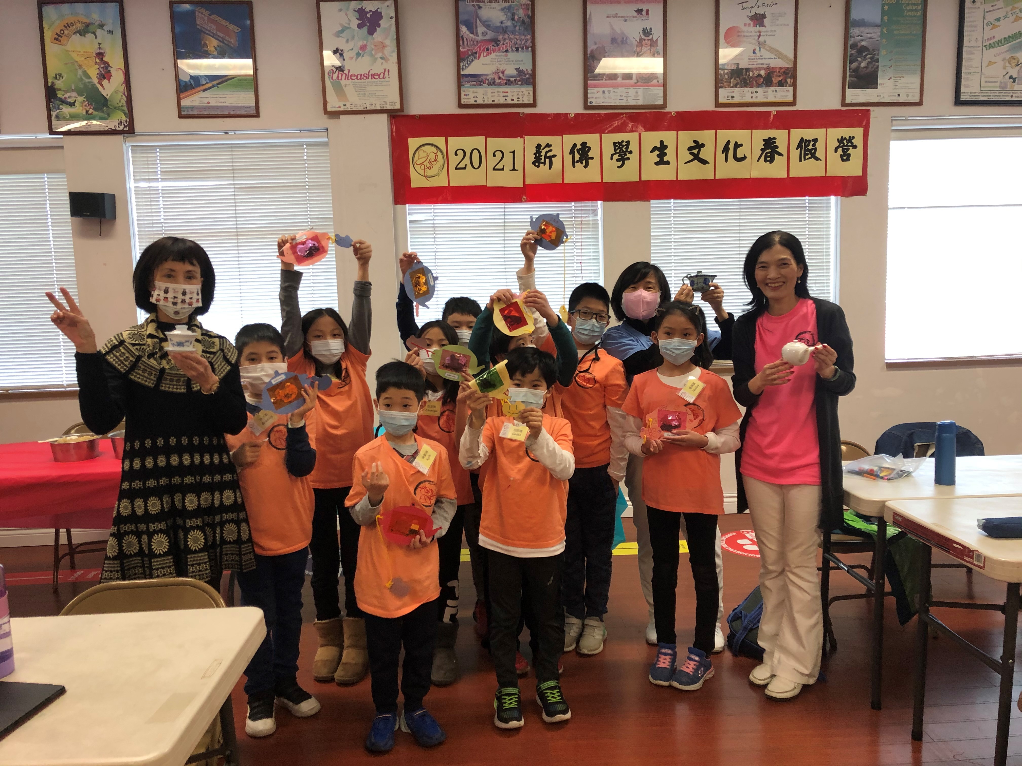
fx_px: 827
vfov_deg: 49.7
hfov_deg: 63.4
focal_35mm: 28
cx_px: 511
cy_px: 383
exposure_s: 1/20
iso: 40
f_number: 1.8
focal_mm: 4
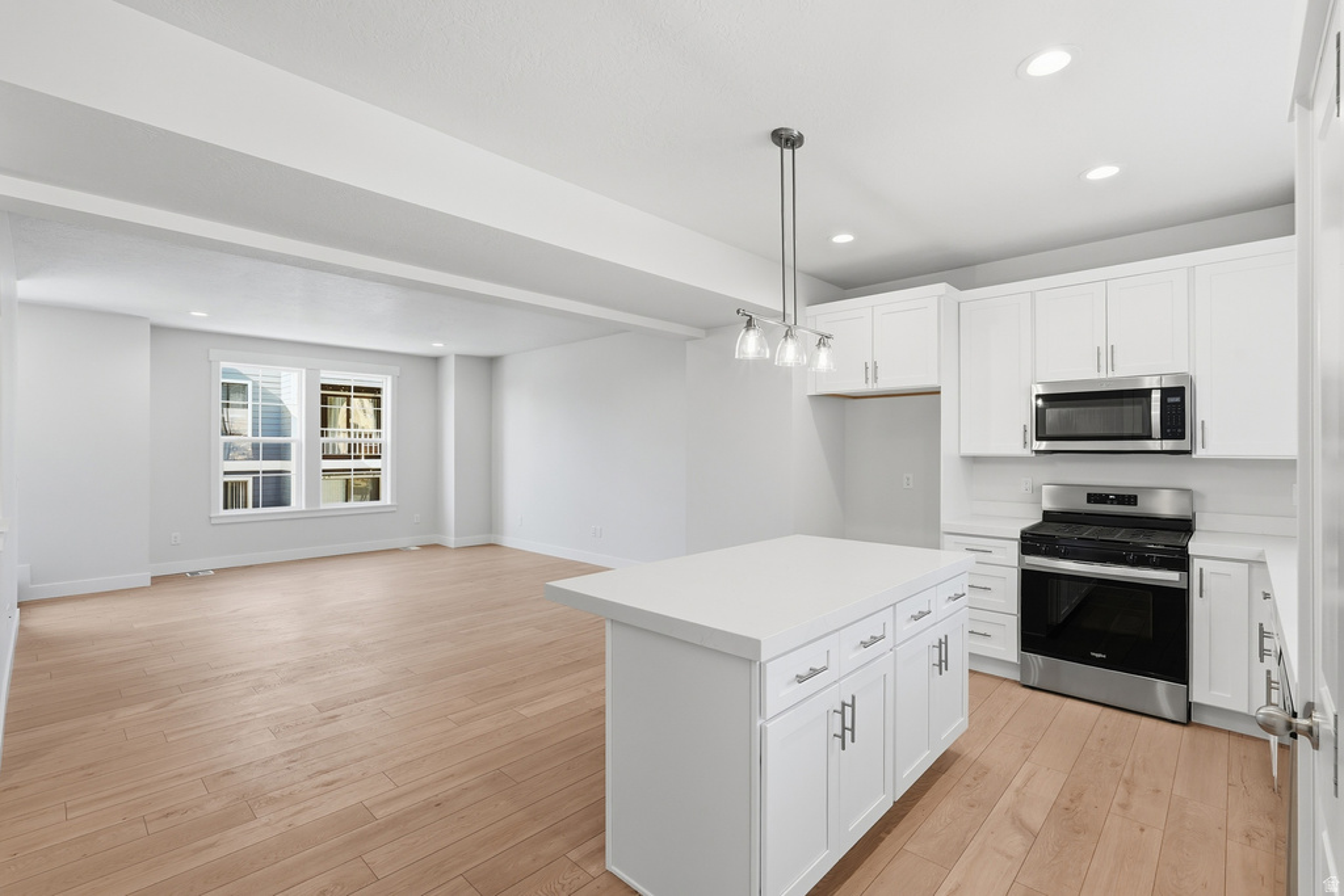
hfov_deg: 96.7
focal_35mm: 16
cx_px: 672
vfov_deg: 73.8
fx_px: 597
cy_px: 448
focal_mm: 16
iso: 250
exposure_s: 1/250
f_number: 10
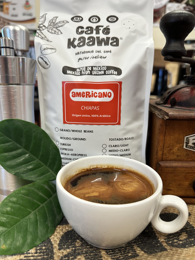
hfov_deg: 56.8
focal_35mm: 24
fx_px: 180
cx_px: 98
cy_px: 130
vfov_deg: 71.6
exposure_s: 1/60
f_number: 1.78
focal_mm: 6.86
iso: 160
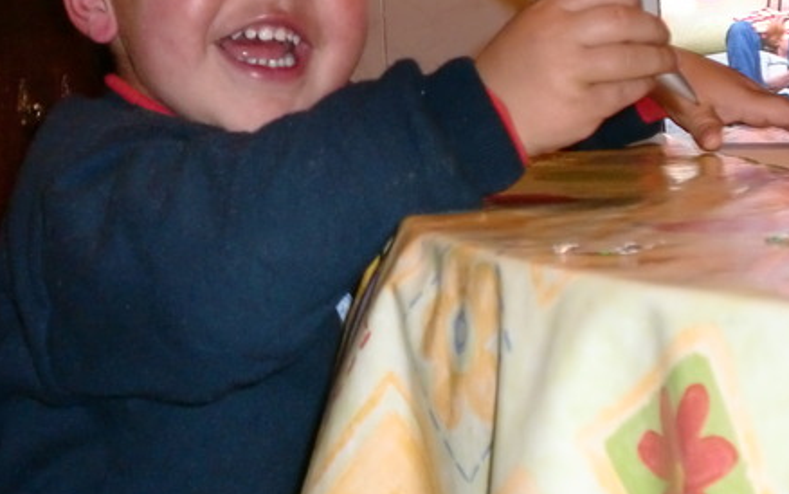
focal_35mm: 93
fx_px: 2000
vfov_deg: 14.0
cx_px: 306
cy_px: 126
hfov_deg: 22.3
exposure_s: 1/40
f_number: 4
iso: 400
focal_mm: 10.4
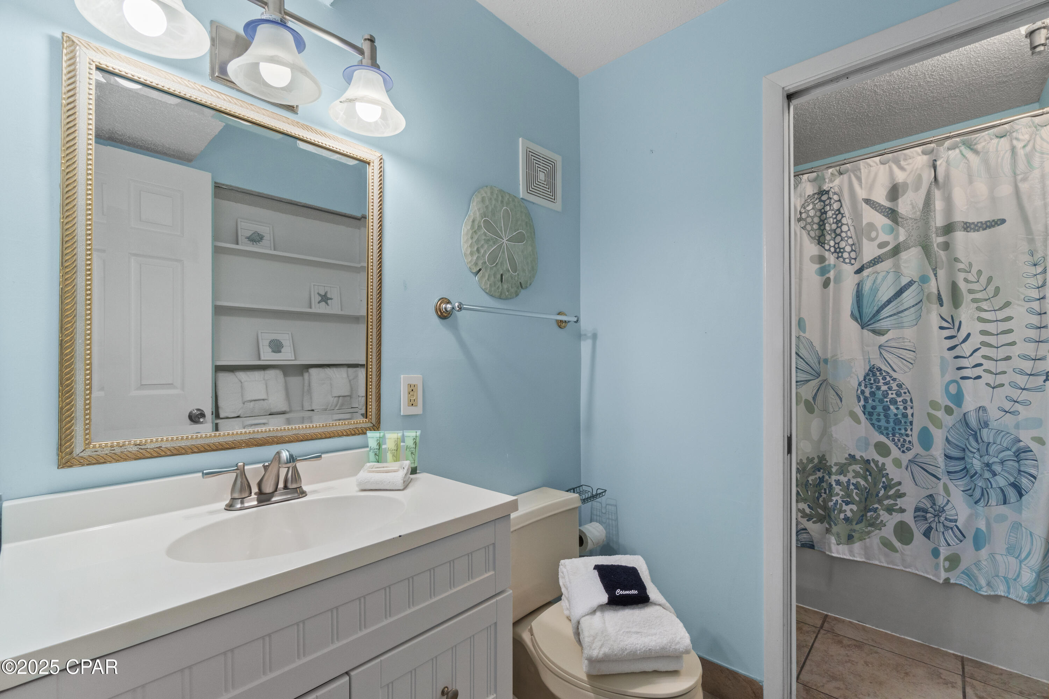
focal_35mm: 15
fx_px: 437
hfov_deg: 100.4
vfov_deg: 77.3
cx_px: 524
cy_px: 350
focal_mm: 10
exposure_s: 1/2.5
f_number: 9
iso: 400
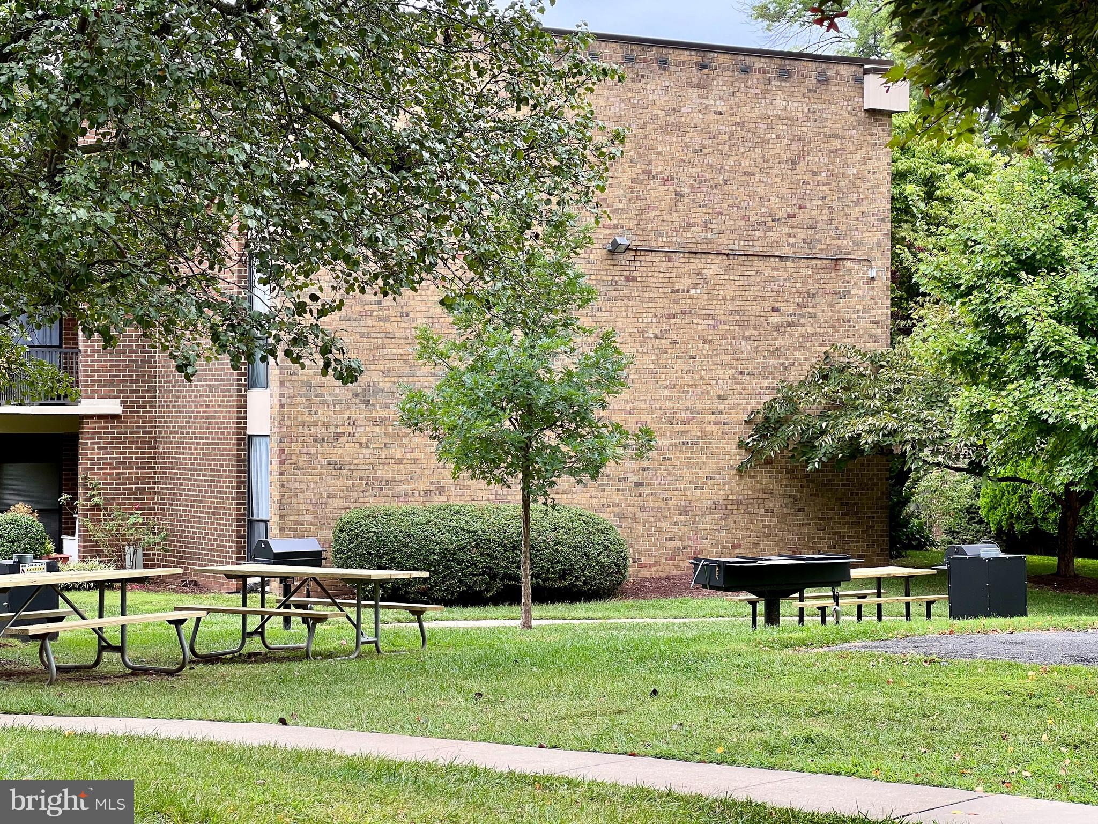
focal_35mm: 77
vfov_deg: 19.1
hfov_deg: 25.3
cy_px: 412
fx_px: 2442
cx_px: 549
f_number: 2.8
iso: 32
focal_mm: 9
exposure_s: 1/99
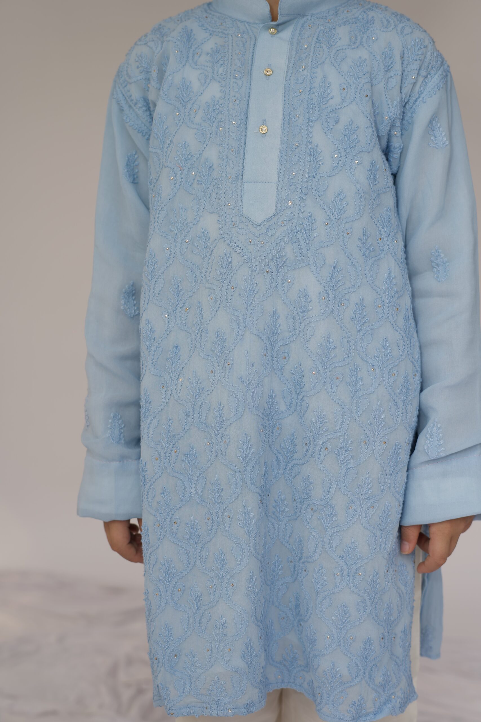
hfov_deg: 27.0
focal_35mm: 50
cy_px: 361
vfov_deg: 39.6
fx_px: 1002
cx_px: 240
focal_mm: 50
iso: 50
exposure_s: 1/250
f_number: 3.5
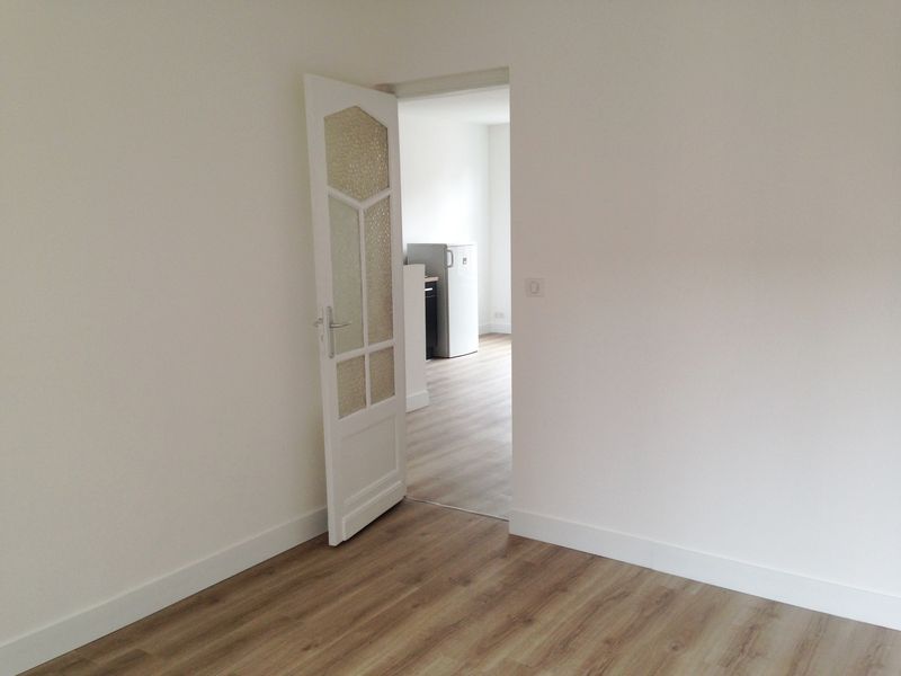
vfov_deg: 42.9
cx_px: 450
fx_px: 859
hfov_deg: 55.4
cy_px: 338
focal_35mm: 33
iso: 64
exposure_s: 1/20
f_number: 2.4
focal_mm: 4.12
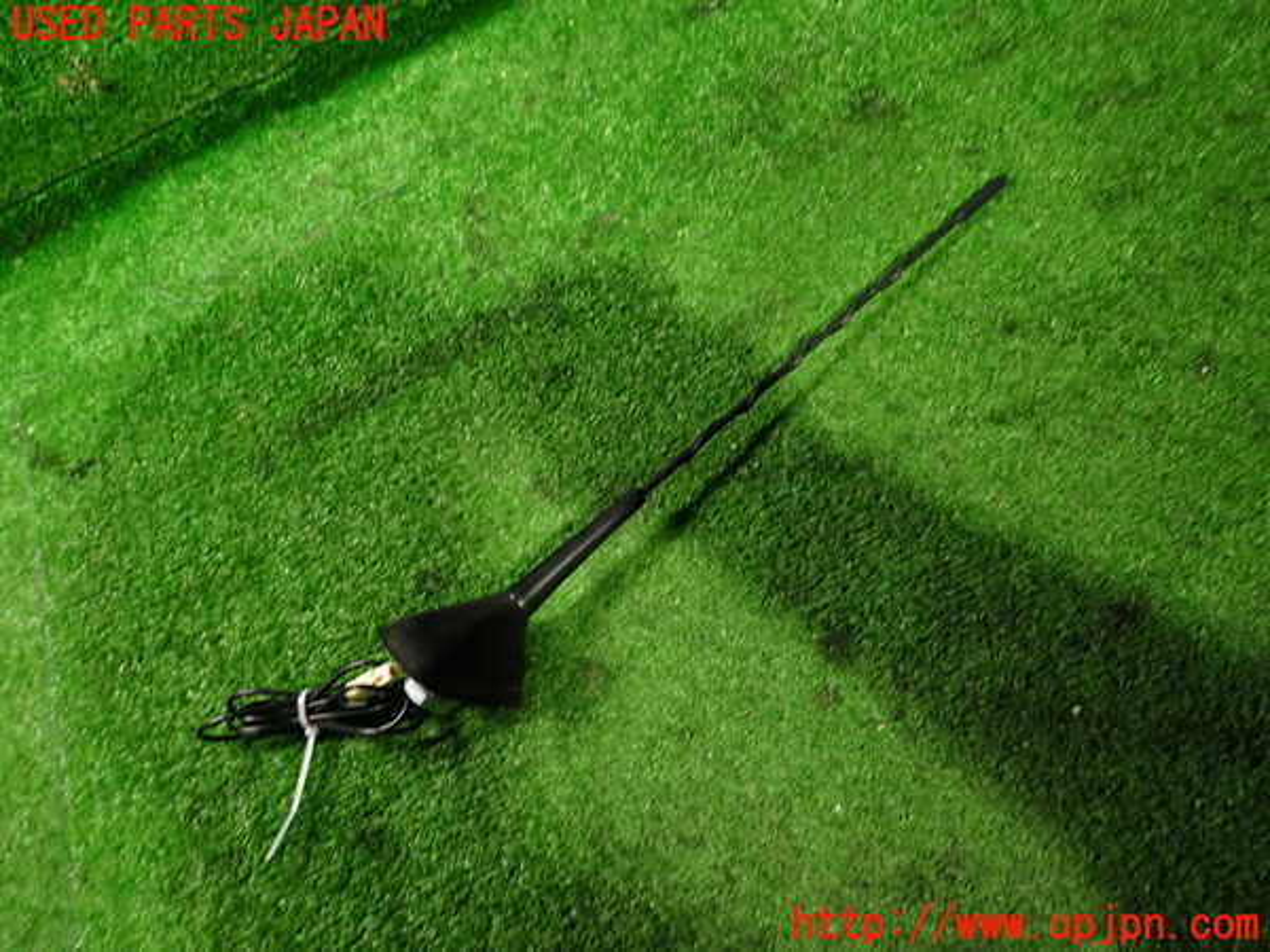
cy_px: 476
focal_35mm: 25
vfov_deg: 54.9
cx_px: 635
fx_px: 917
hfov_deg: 69.4
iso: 400
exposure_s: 1/30
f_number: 2
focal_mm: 4.5
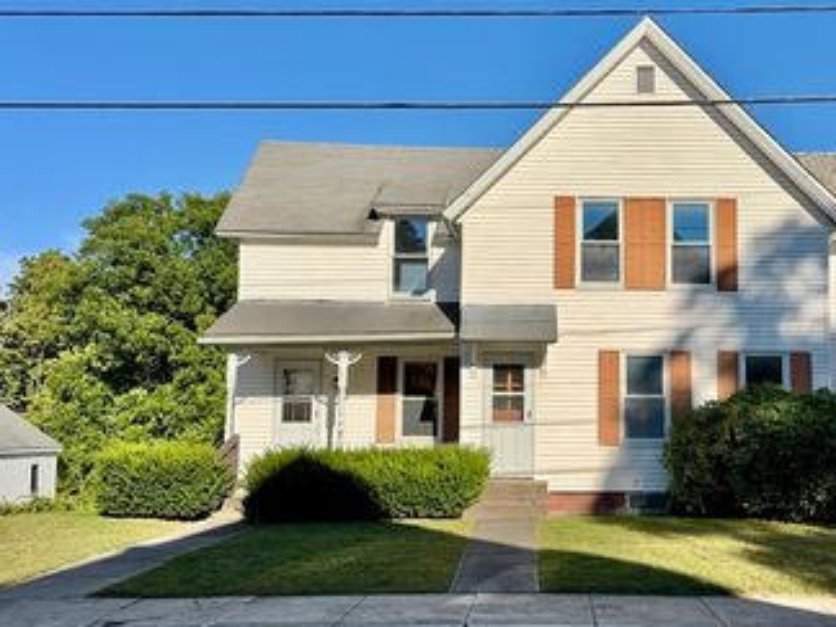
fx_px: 894
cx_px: 575
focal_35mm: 37
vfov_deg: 38.6
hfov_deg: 49.0
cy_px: 337
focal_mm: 6.76
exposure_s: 1/7092
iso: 80
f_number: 1.78
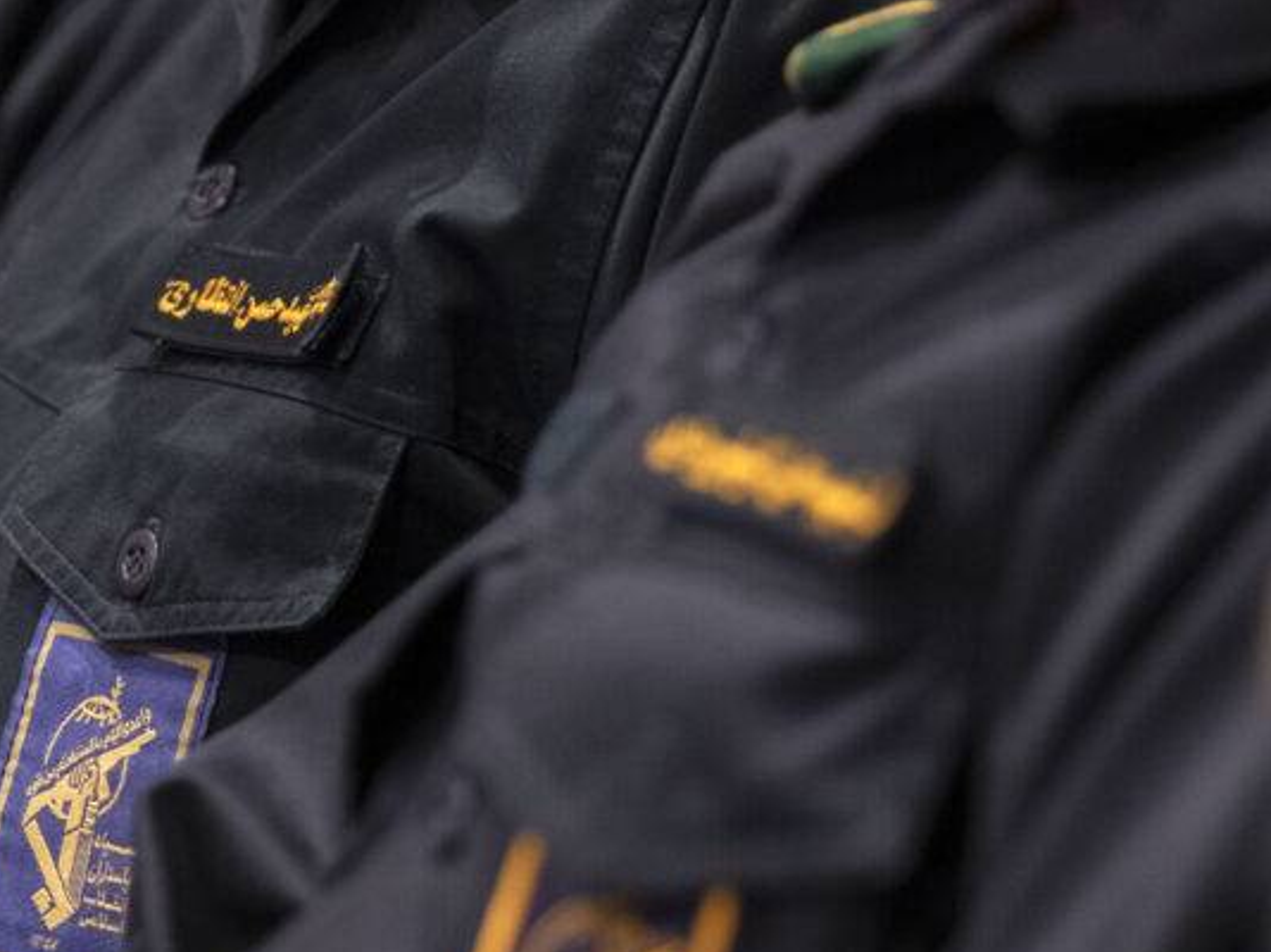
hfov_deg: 5.5
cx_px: 228
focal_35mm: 359
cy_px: 757
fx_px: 13176
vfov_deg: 4.1
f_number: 2.8
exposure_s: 1/40
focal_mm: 110.6
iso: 1600
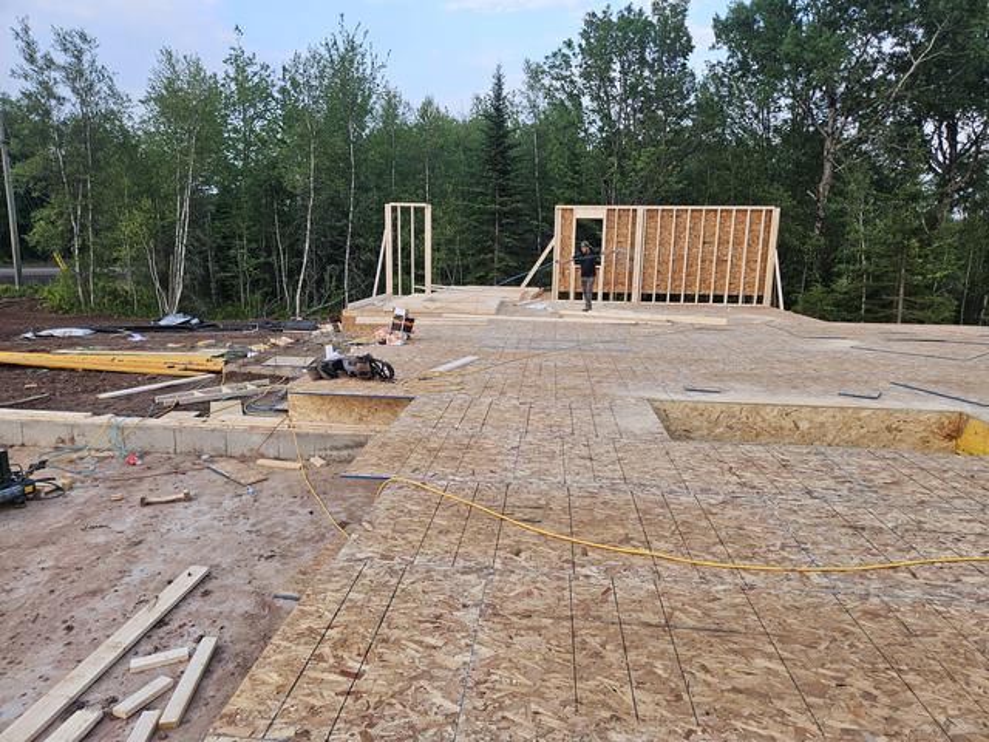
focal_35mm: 23
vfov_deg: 58.9
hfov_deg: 73.9
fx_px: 657
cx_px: 494
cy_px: 371
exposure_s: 1/180
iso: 25
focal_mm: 5.4
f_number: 1.8
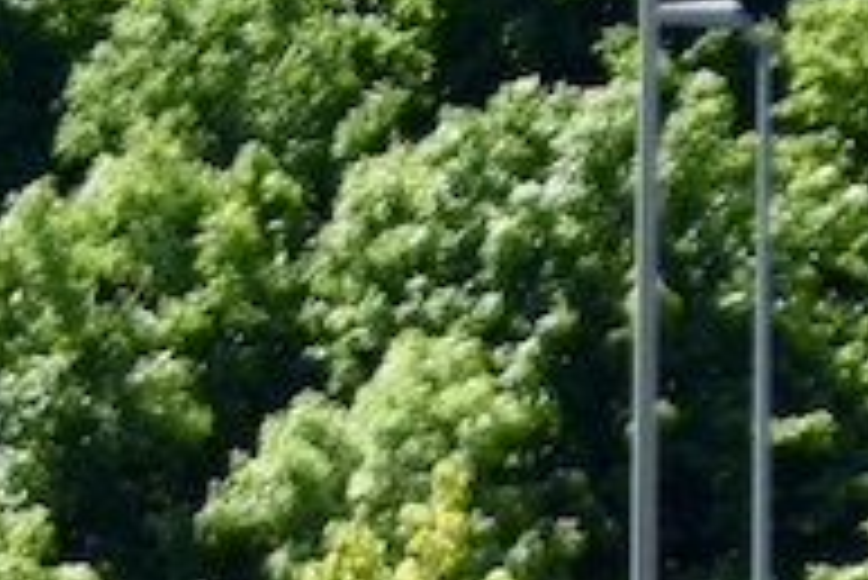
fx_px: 18820
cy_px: 1257
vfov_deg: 1.8
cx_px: -306
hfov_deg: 2.6
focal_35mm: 780
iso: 220
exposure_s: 1/500
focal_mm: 98
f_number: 8
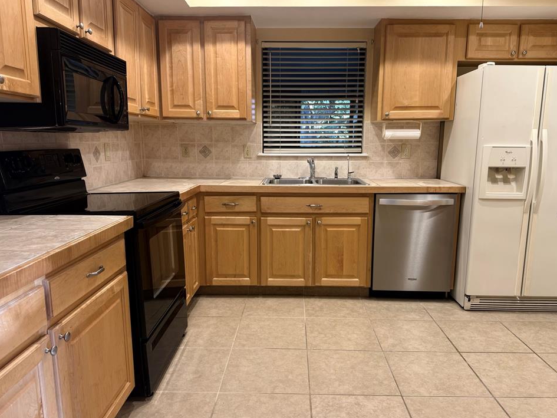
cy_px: 214
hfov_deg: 67.3
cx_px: 291
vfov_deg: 53.1
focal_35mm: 26
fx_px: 418
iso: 125
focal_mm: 6.76
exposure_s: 1/60
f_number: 1.78
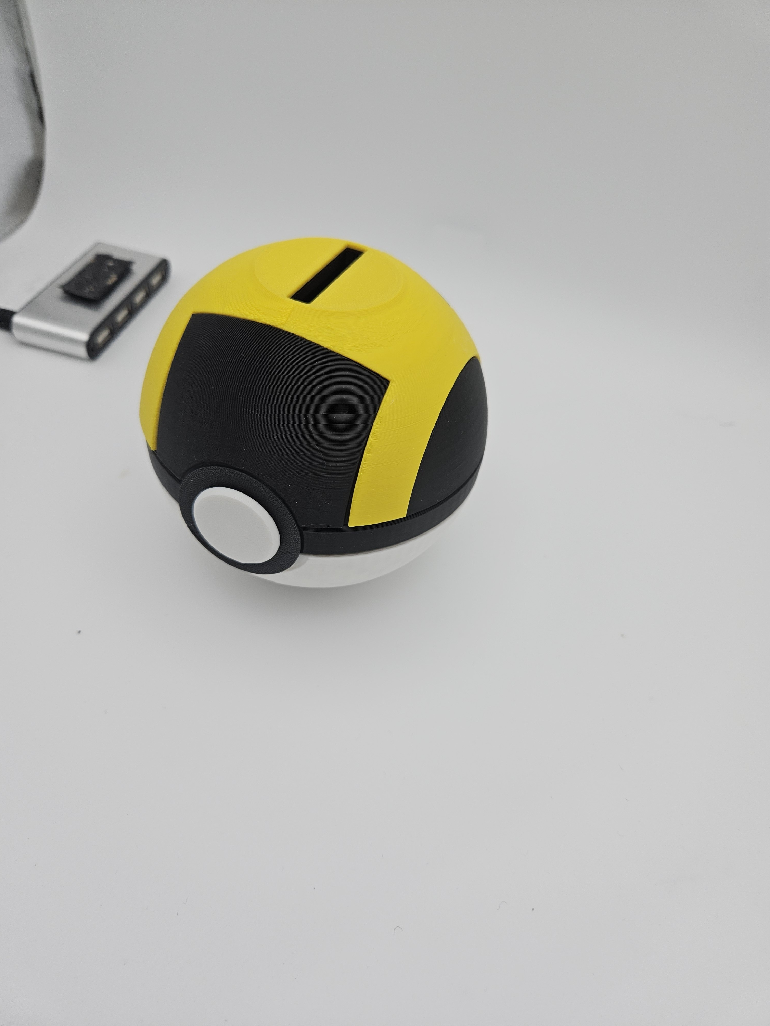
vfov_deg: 73.9
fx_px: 682
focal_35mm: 23
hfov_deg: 58.9
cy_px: 513
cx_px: 385
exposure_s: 1/100
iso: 32
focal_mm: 5.4
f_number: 1.8
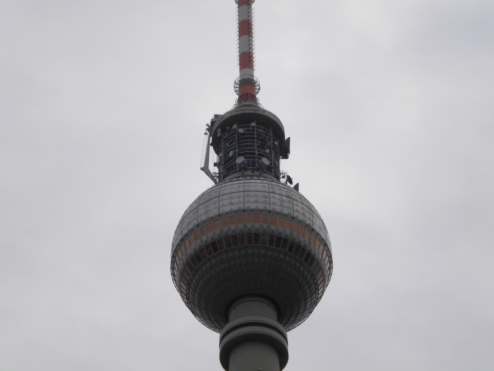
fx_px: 1498
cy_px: 186
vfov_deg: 14.1
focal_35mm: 105
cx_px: 247
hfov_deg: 18.7
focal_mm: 18.9
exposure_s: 1/204
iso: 80
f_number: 8.5
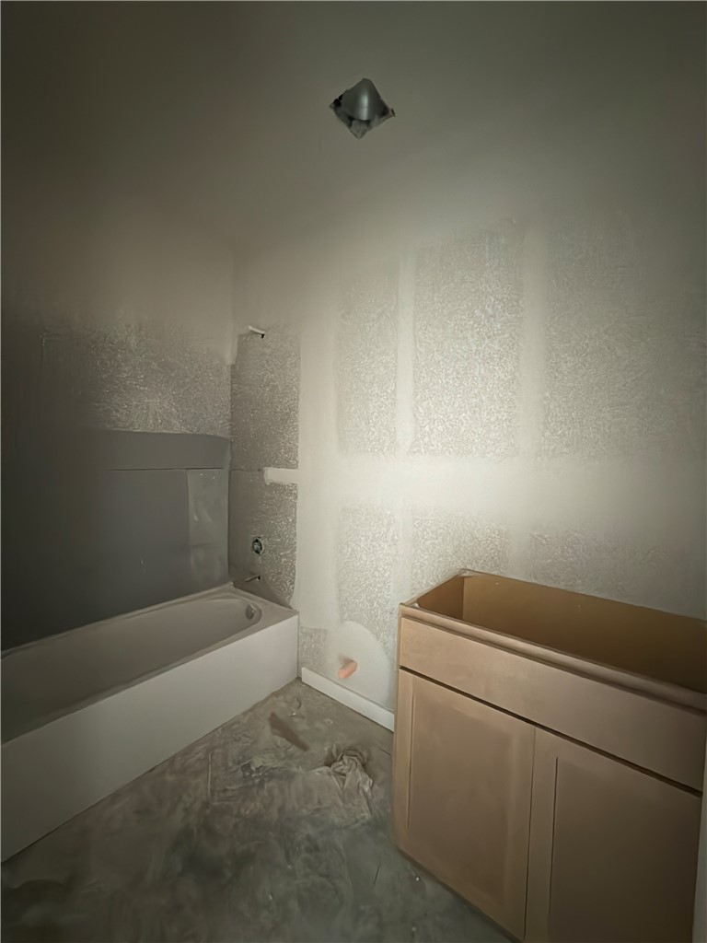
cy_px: 472
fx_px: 381
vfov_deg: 102.1
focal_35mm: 14
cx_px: 354
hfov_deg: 85.7
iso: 3200
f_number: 2.2
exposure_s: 1/15
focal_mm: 2.22
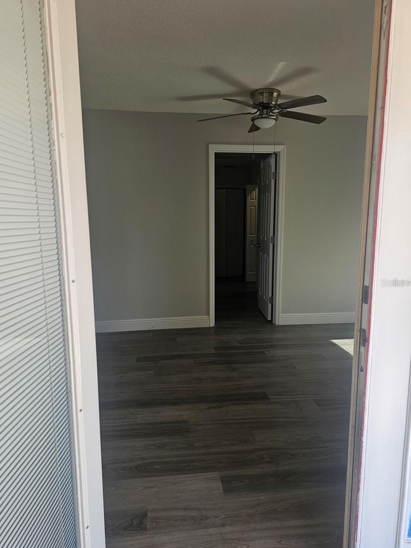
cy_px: 283
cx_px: 211
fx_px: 380
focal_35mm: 24
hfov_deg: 56.8
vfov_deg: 71.6
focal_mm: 6.3
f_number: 1.7
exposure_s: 1/207
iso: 32
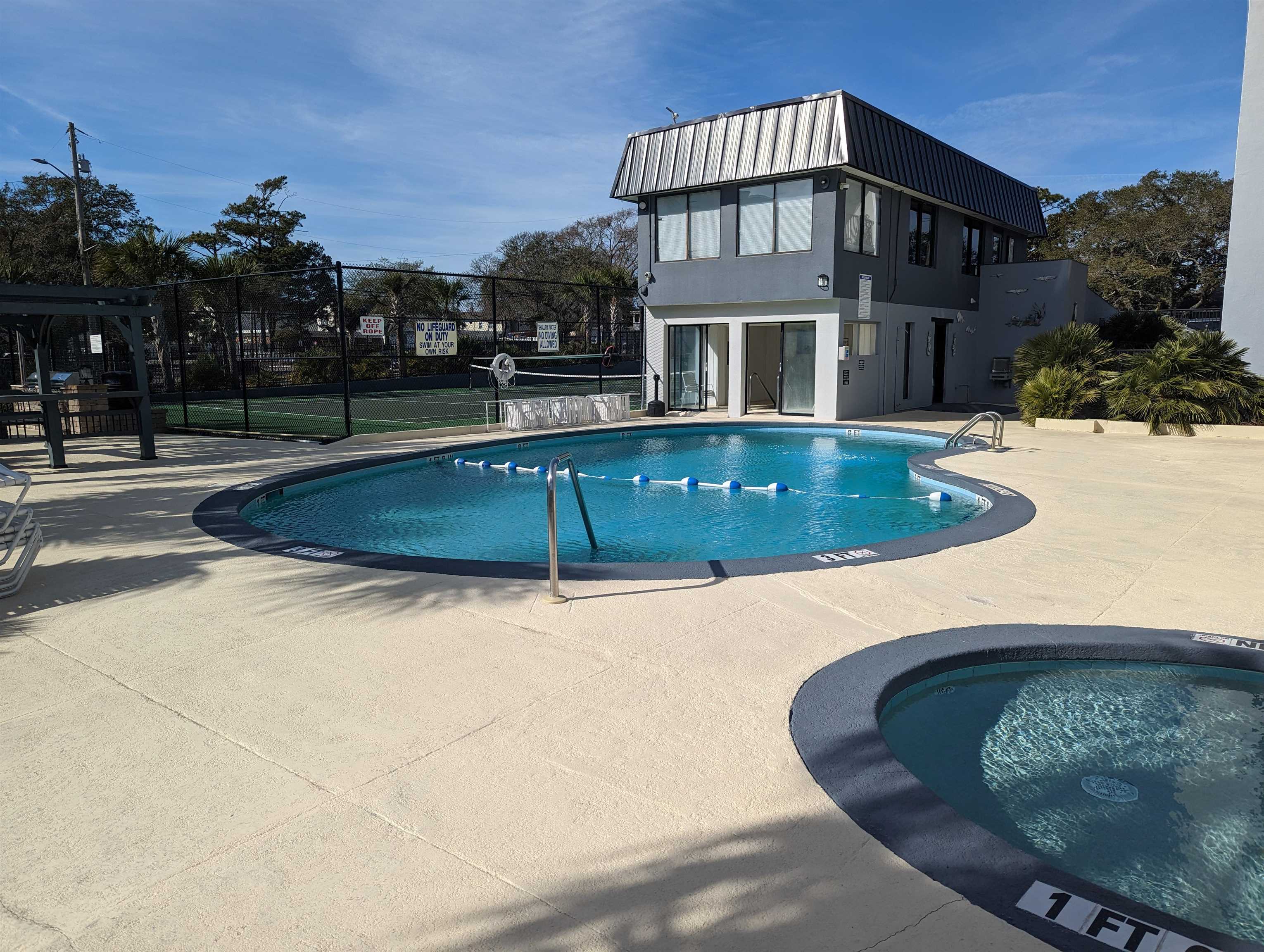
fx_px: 878
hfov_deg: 71.5
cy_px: 476
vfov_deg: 56.9
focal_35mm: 24
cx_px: 632
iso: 42
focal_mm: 6.81
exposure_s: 1/3145
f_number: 1.85
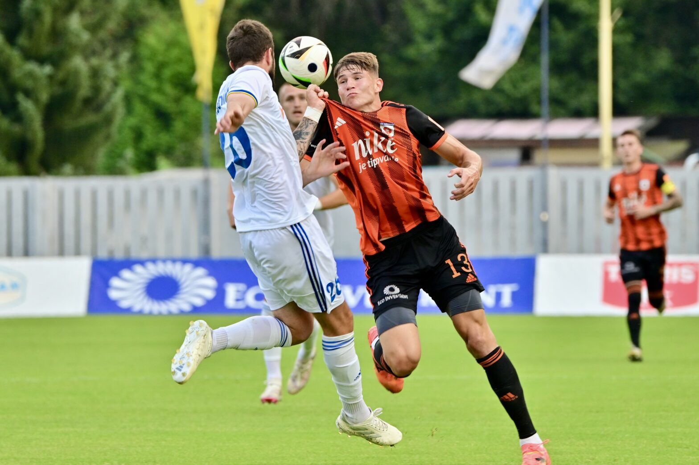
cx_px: 350
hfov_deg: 7.1
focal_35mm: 290
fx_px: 5627
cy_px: 232
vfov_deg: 4.7
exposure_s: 1/640
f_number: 6
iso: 800
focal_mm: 290
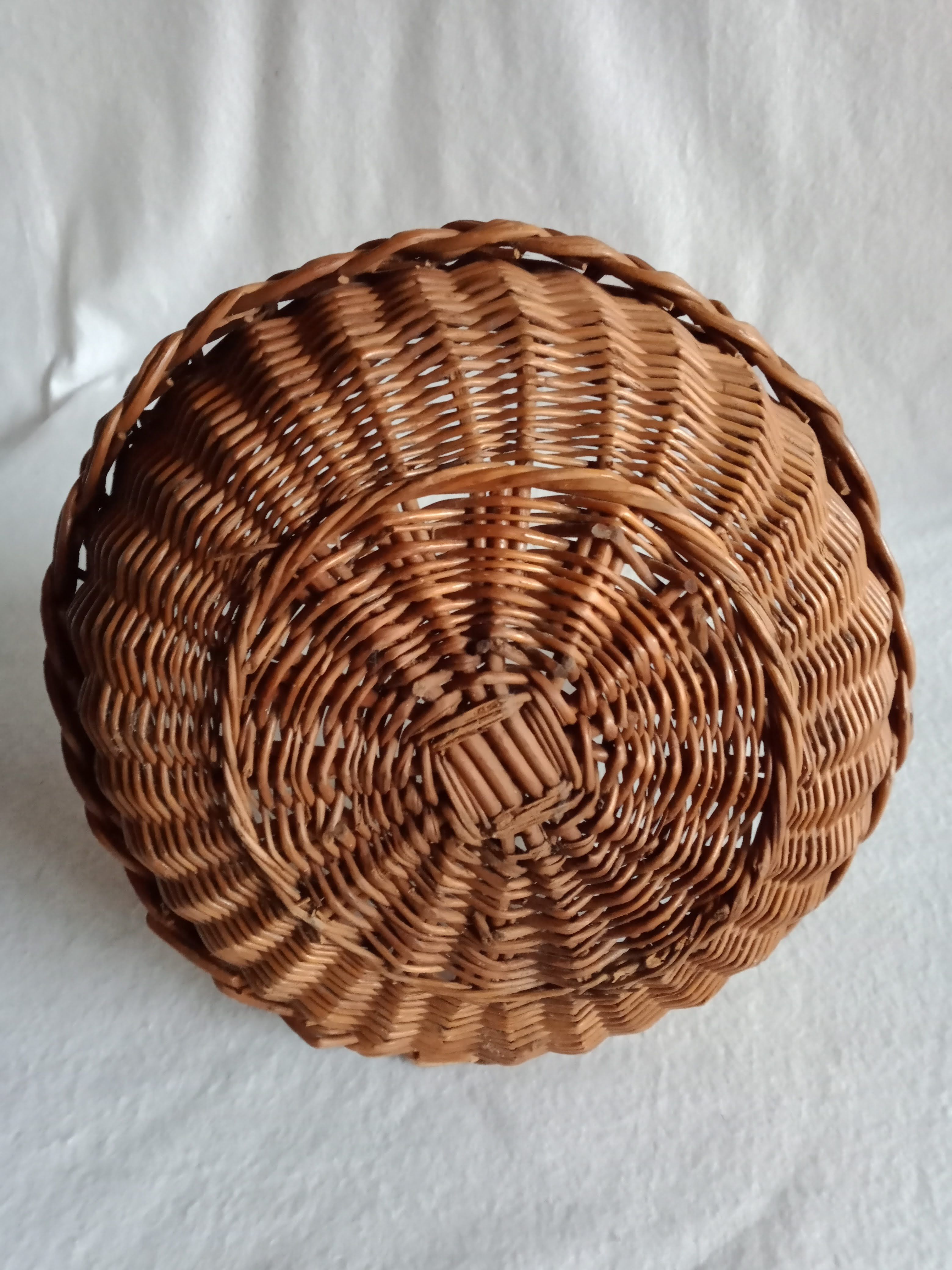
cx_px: 476
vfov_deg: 65.3
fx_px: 990
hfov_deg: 51.4
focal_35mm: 27
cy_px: 635
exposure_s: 1/25
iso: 1012
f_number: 2
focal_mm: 3.54
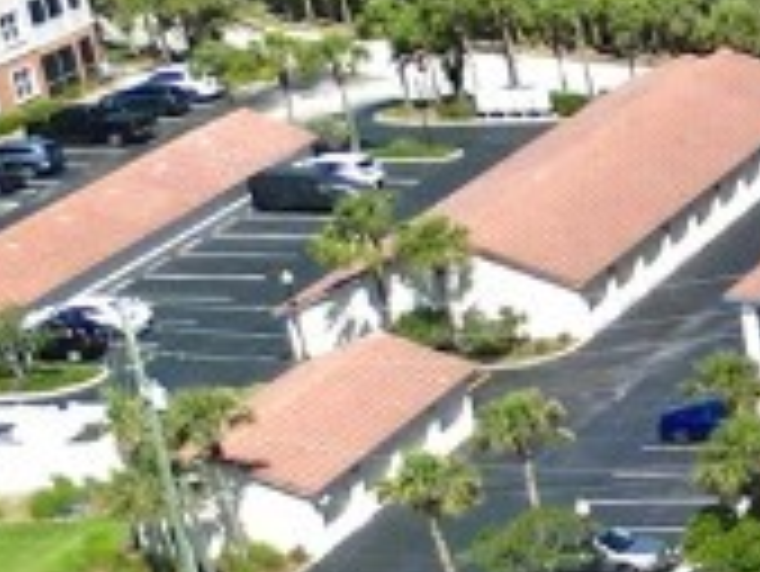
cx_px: 1979
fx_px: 3186
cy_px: 540
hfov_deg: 10.9
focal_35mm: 145
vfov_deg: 10.2
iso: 110
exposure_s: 1/6400
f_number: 1.7
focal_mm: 6.72
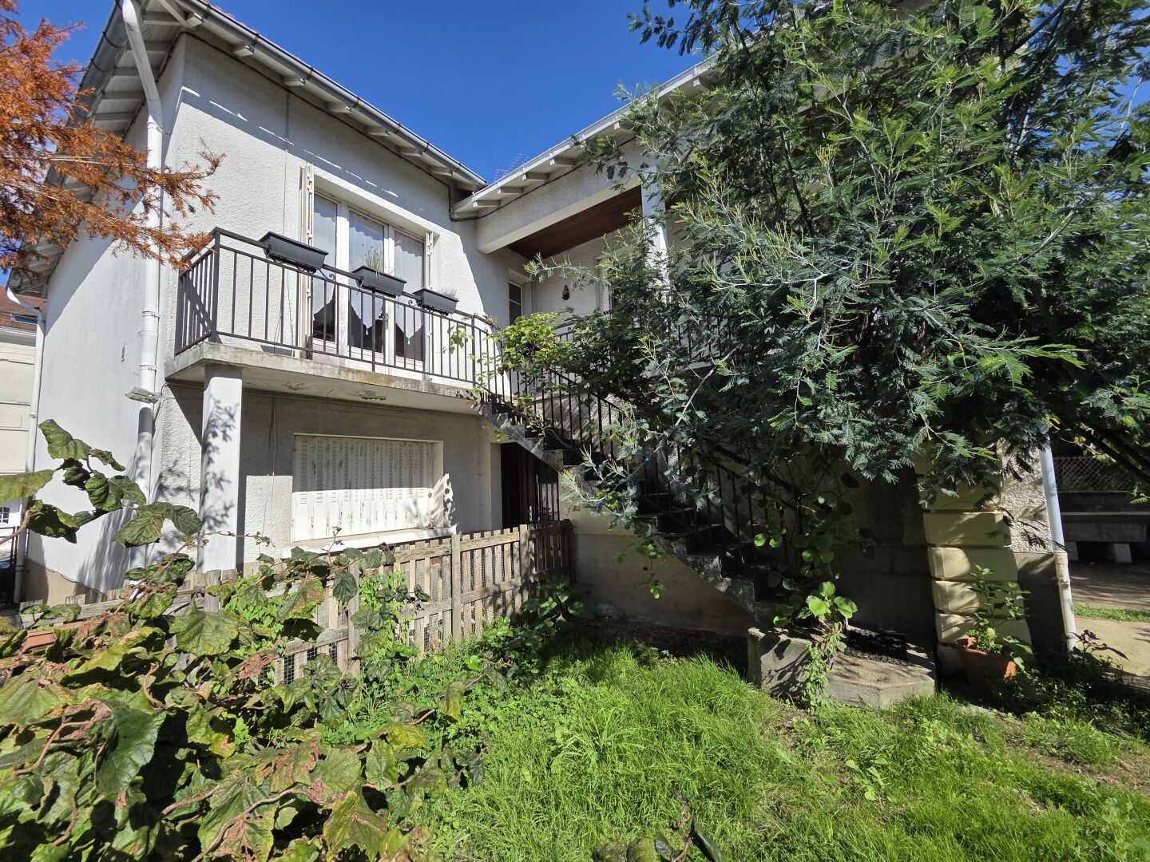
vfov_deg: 89.9
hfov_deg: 106.2
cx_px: 575
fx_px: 432
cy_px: 431
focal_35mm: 13
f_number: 2.2
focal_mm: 2.2
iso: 50
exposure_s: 1/2169
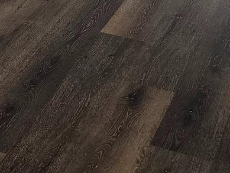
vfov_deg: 10.8
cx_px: -56
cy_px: -215
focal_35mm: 121
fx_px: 804
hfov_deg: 15.6
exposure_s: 1/180
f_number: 1.7
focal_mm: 6.3
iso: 160
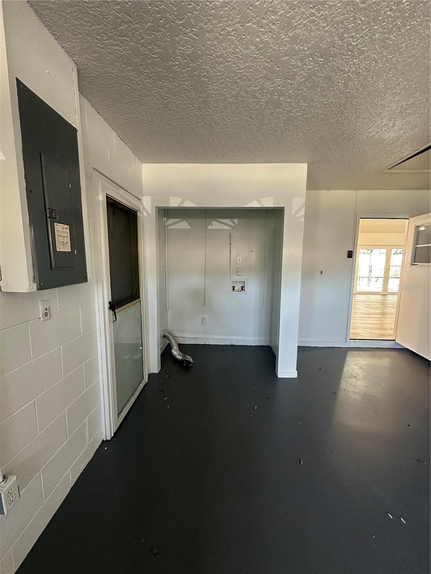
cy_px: 287
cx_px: 216
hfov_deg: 85.7
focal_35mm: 14
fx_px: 232
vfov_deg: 102.1
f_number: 2.2
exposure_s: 1/60
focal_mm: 2.22
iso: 500
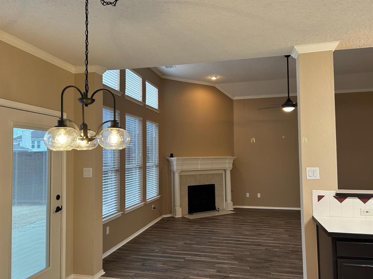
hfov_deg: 67.3
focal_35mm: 26
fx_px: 280
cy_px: 140
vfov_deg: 53.1
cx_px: 186
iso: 125
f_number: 1.5
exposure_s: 1/60
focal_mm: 5.7
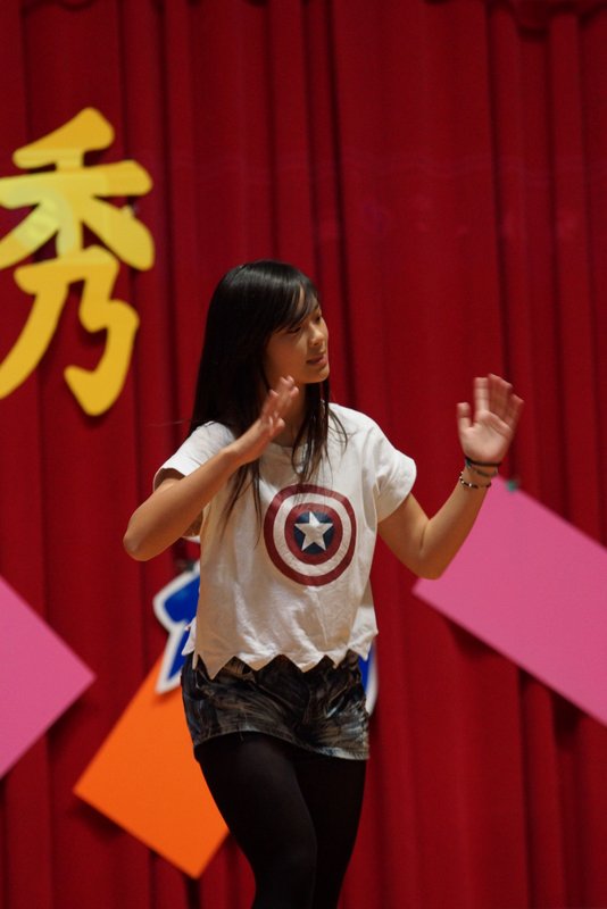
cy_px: 454
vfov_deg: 6.9
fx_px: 7580
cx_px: 304
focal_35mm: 300
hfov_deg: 4.6
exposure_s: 1/60
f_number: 4
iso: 1600
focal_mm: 200
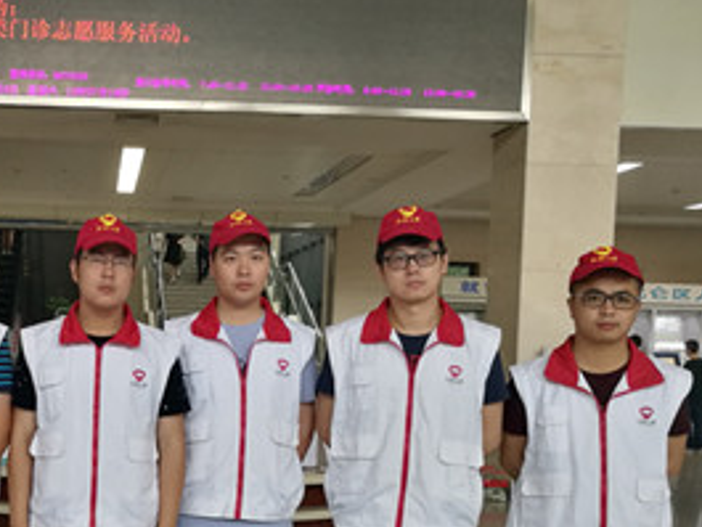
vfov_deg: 28.2
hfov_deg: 35.6
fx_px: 1035
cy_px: 391
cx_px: 93
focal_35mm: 51
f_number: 2.2
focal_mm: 4.5
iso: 160
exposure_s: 1/50
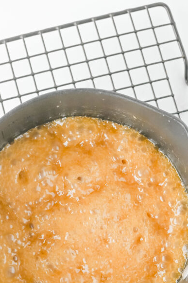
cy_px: 218
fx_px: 691
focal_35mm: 88
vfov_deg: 22.9
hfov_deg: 15.5
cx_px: 79
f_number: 8
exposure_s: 1/100
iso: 900
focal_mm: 50
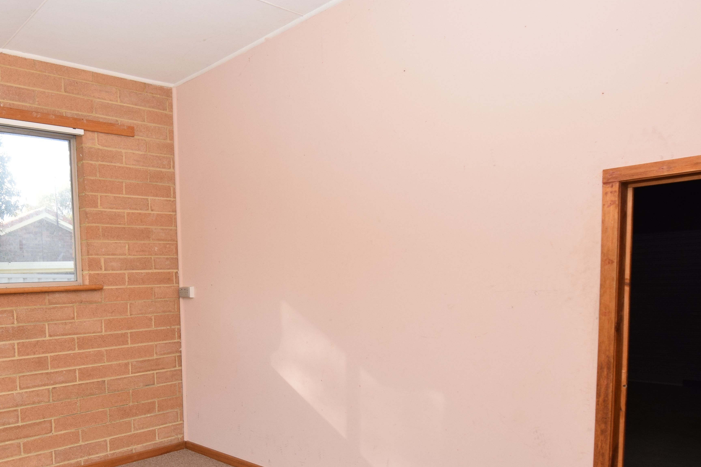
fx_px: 506
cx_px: 161
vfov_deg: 48.2
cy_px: 333
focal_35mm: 26
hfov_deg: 64.5
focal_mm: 10
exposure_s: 1/125
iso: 450
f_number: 5.6
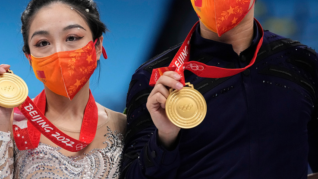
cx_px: 129
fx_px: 2454
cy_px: 51
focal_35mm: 291
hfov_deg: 7.4
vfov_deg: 4.2
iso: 3200
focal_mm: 200
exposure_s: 1/2000
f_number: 4
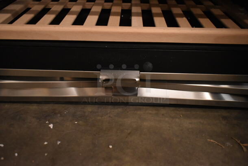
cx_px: 124
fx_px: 228
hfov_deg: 57.2
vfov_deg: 40.1
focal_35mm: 33
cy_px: 83
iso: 2800
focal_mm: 22
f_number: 3.8
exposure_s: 1/125
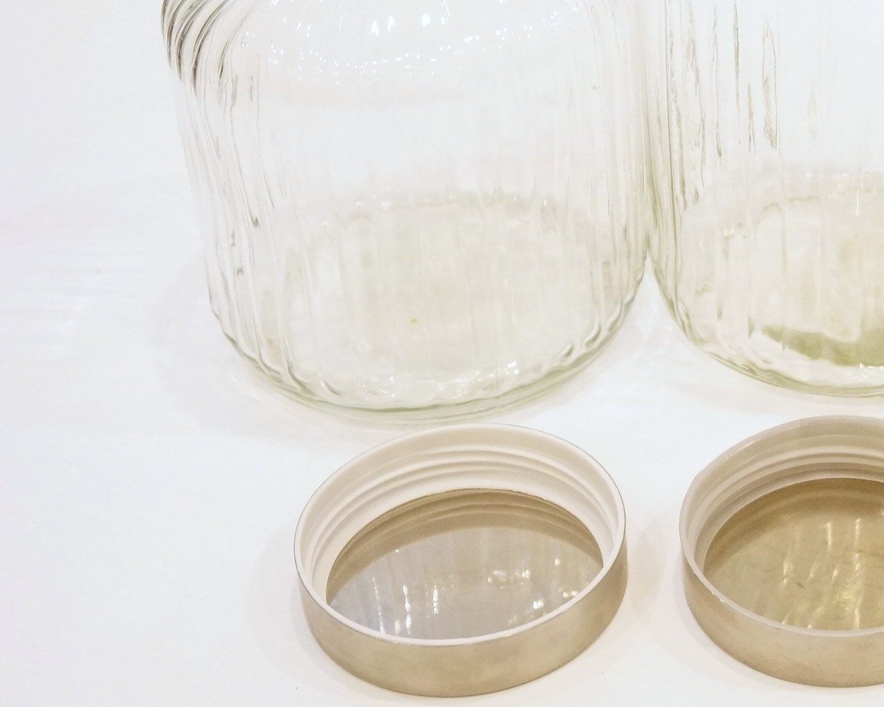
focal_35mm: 76
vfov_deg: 20.0
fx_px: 1988
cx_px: 852
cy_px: 171
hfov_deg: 24.1
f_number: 4.5
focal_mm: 28
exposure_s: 1/60
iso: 2000
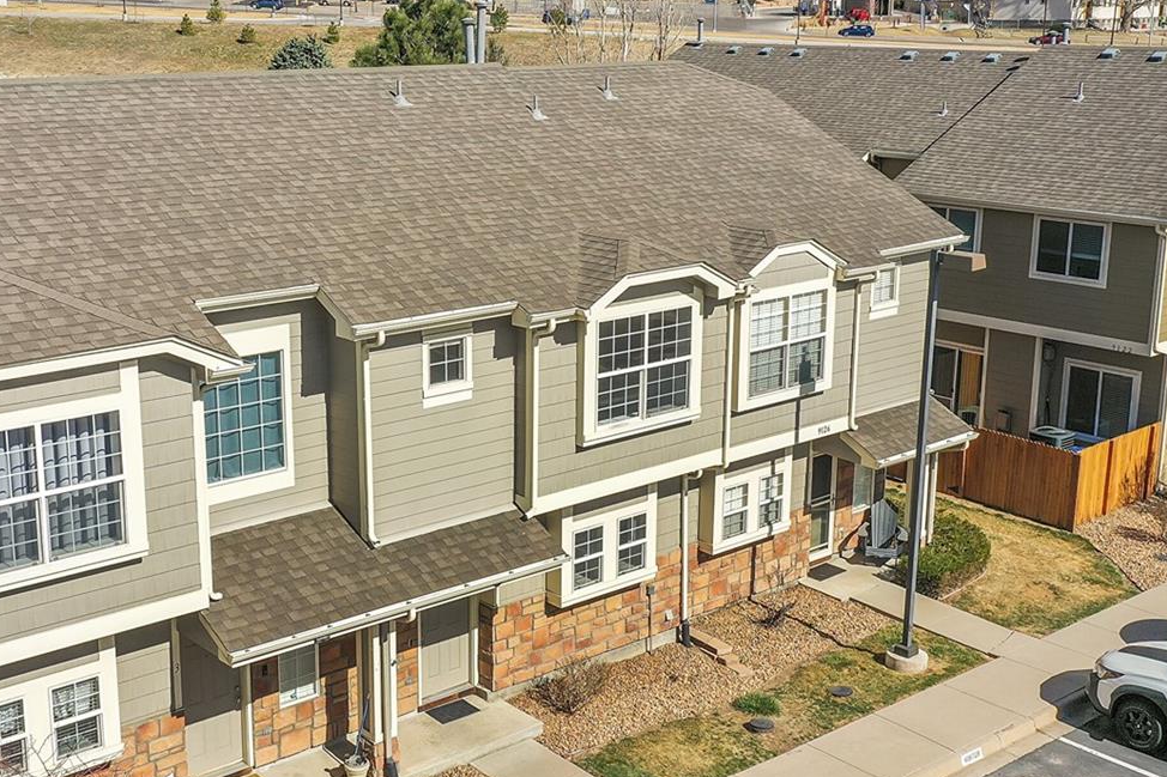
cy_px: 368
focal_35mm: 46
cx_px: 488
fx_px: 1491
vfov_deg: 29.2
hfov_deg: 42.6
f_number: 6.3
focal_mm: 10.26
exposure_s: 1/800
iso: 100
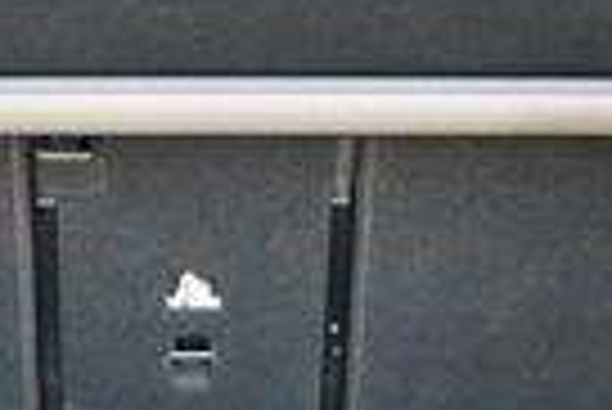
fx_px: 2893
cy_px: 766
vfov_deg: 7.8
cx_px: 122
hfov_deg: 12.0
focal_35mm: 170
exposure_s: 1/125
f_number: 3.5
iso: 900
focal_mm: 18
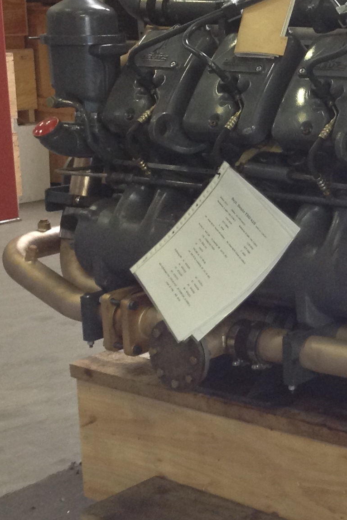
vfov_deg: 24.6
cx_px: 528
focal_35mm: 82
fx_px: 1185
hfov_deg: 15.3
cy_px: 156
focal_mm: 4.28
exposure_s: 1/15
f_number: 2.4
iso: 125
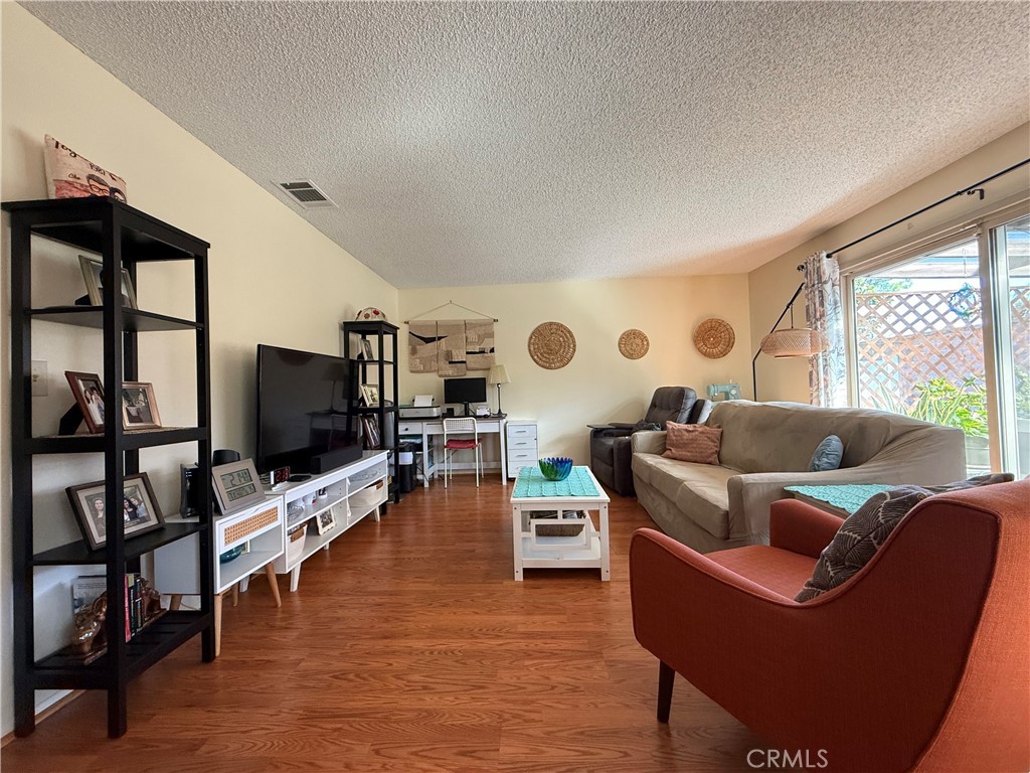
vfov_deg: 85.7
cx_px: 515
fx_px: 417
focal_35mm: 14
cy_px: 386
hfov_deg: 102.1
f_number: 2.2
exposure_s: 1/60
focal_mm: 2.22
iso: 400
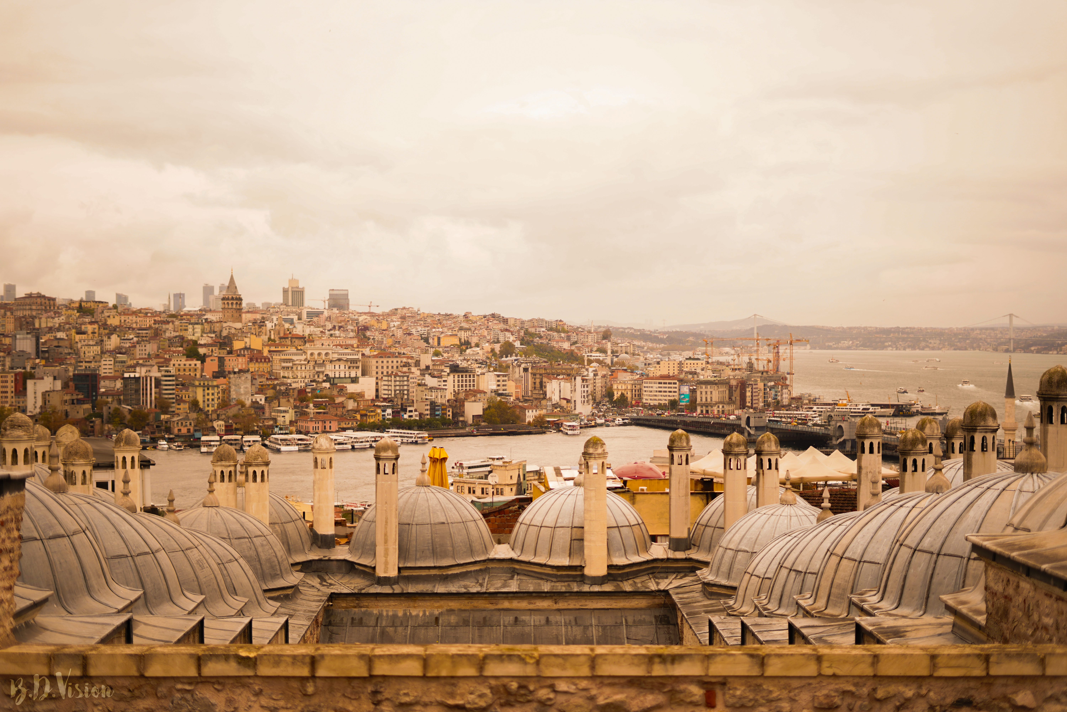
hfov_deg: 39.6
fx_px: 1482
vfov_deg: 27.0
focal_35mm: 50
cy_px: 356
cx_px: 534
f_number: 1.8
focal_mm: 50
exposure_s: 1/1600
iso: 160
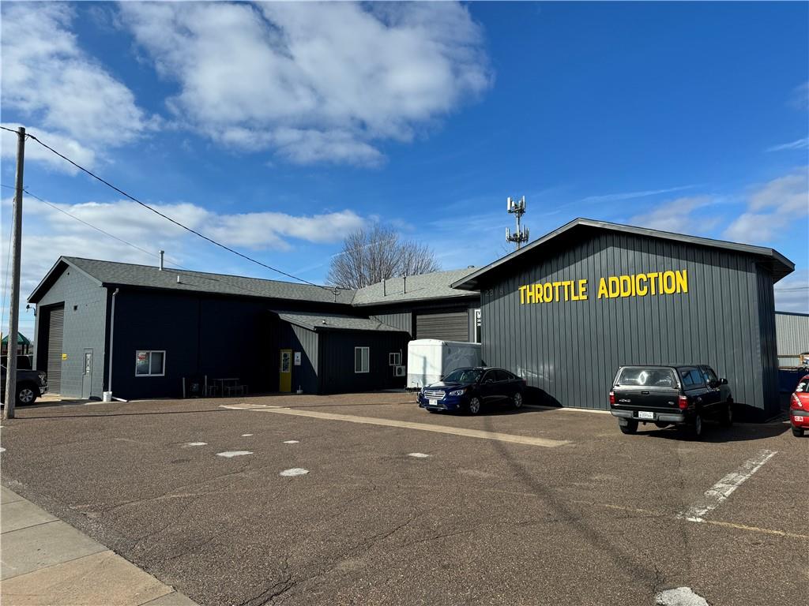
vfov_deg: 56.8
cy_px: 303
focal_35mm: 24
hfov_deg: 71.6
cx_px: 404
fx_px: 561
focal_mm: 6.86
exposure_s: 1/4950
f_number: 1.78
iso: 80
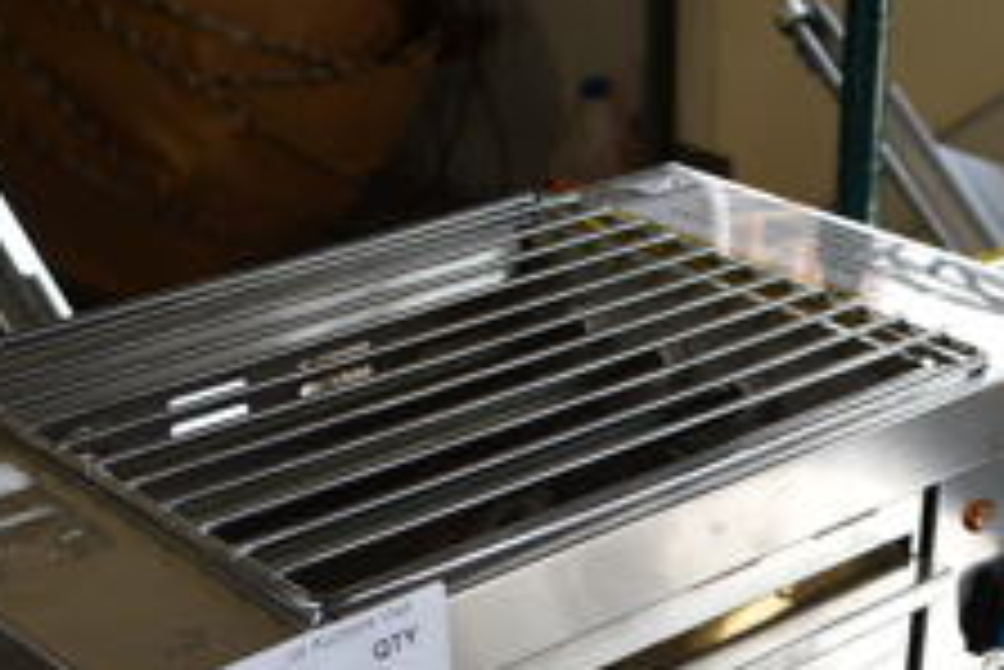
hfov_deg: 27.2
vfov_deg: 17.2
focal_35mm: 74
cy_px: 913
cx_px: 626
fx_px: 2065
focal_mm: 18
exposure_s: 1/50
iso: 100
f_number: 3.5
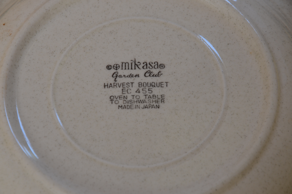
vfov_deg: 8.7
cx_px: 146
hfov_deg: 13.1
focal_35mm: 158
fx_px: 1275
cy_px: 97
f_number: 9
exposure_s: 1/60
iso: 400
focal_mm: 105
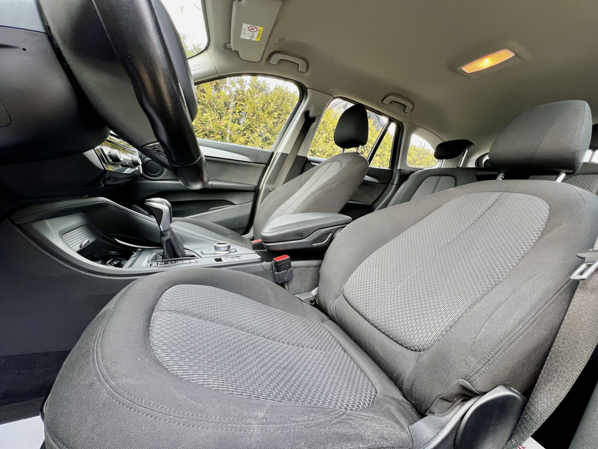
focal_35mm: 13
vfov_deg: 89.9
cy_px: 224
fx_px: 225
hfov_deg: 106.2
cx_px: 299
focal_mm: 1.57
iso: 100
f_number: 1.8
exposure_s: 1/100
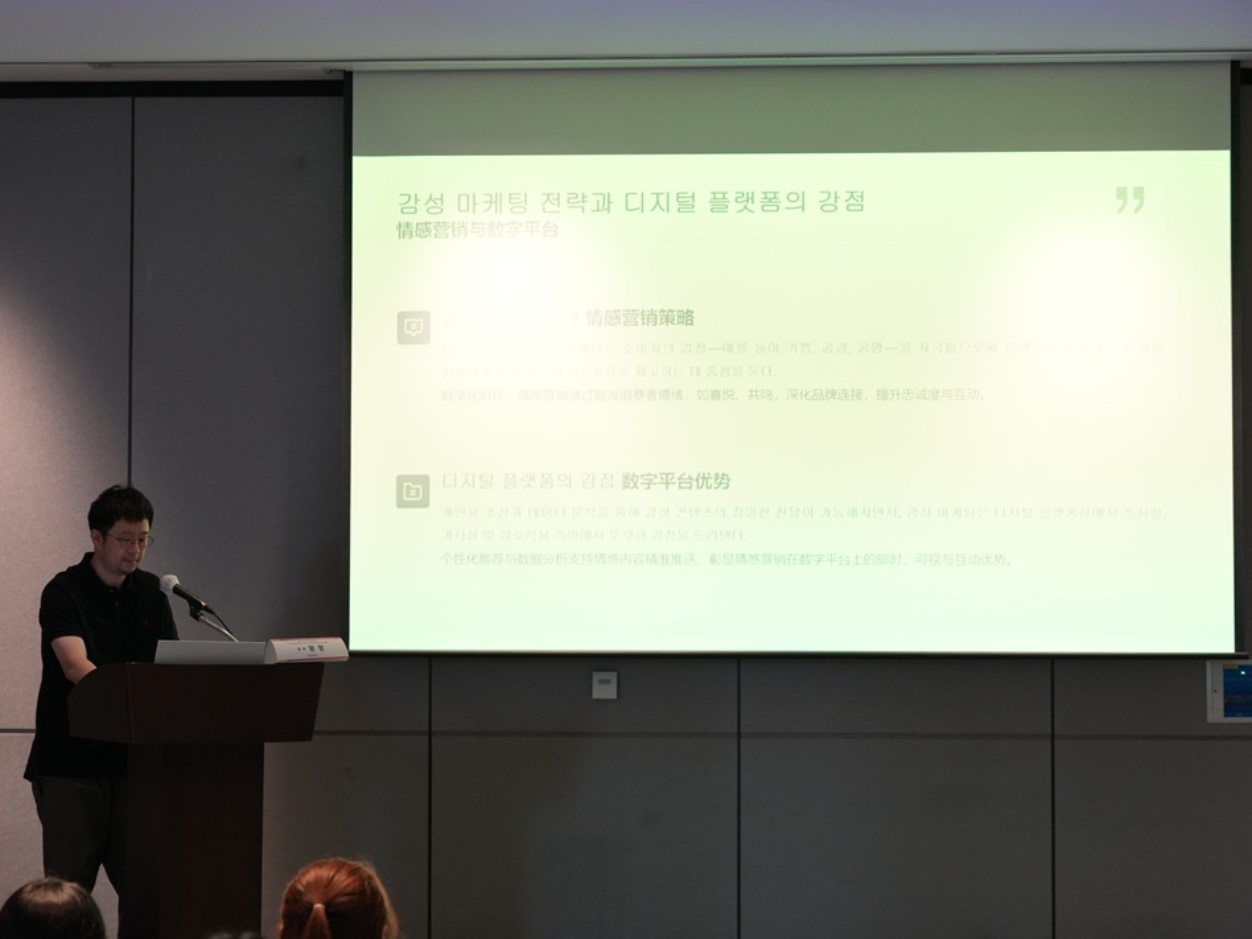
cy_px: 469
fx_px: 2893
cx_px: 602
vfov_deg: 18.4
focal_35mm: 80
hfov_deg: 24.4
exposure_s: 1/250
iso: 4000
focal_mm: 73
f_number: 5.6
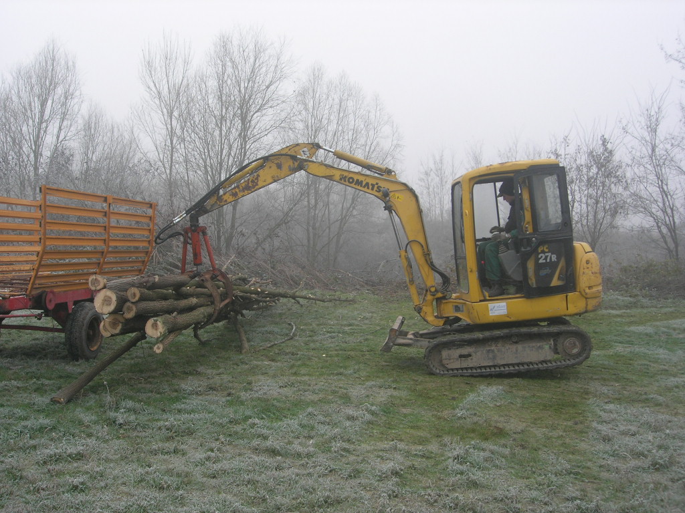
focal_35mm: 38
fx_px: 752
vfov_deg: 37.7
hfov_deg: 49.0
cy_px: 256
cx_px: 342
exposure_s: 1/89.3
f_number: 4.8
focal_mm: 7.8
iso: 64
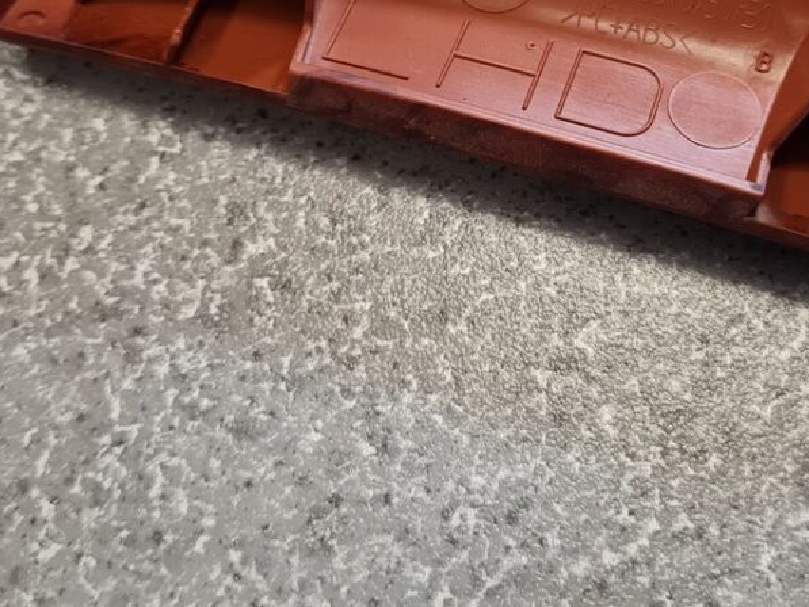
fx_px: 1426
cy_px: 37
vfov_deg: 23.3
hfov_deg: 31.6
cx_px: 463
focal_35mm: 61
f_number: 1.8
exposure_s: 1/100
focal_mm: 5.4
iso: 200
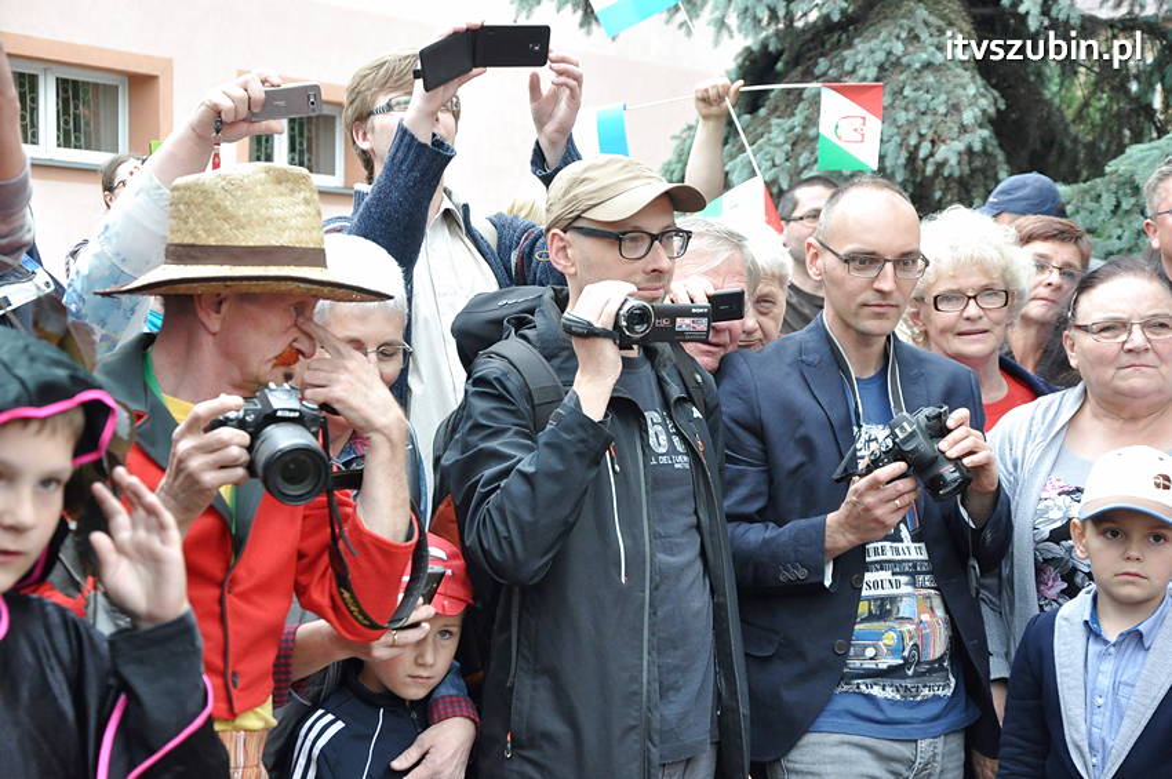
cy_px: 390
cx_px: 586
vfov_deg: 18.9
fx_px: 2342
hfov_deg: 28.1
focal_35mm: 72
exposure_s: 1/250
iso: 1250
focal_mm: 48
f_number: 6.3
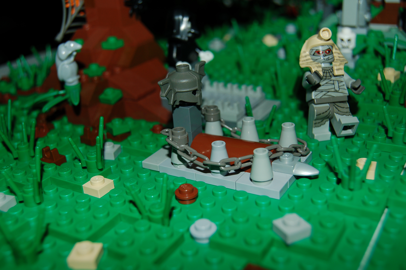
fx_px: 524
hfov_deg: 42.4
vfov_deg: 28.9
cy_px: 135
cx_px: 203
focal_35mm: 46
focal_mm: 31
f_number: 5.6
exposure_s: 1/125
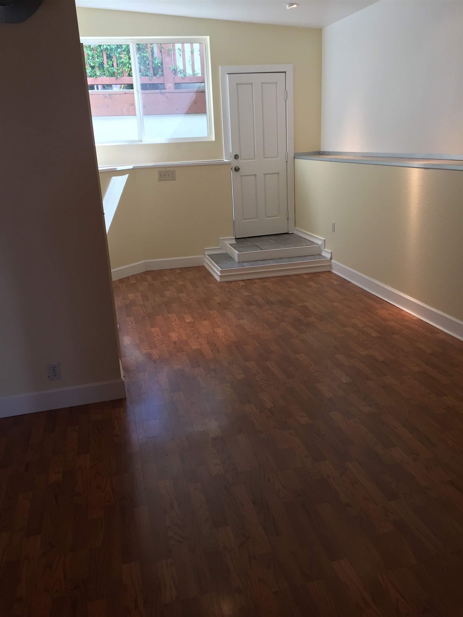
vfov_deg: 61.7
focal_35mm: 29
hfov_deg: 48.2
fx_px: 517
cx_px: 232
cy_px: 308
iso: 50
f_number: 2.2
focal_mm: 4.15
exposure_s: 1/120
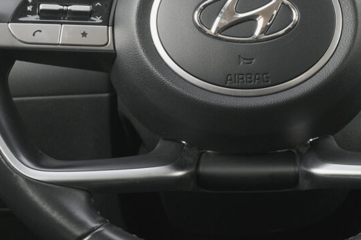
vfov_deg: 10.5
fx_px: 1303
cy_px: 19
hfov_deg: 15.7
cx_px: 246
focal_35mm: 130
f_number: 9
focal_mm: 45
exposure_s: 1/125
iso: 2000
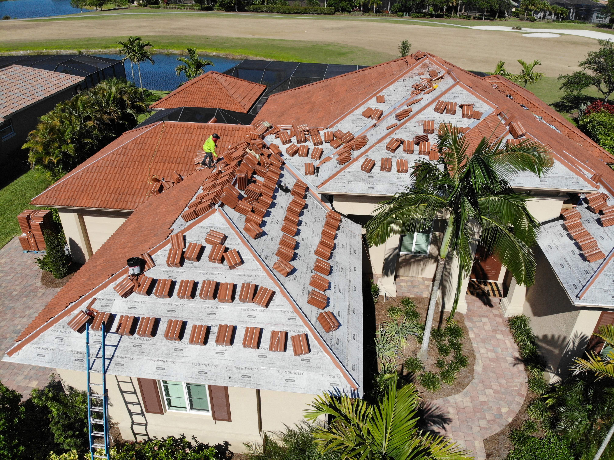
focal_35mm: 24
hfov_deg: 71.6
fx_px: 426
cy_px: 230
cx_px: 307
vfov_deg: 56.8
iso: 100
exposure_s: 1/1456
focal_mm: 4.5
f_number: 2.8
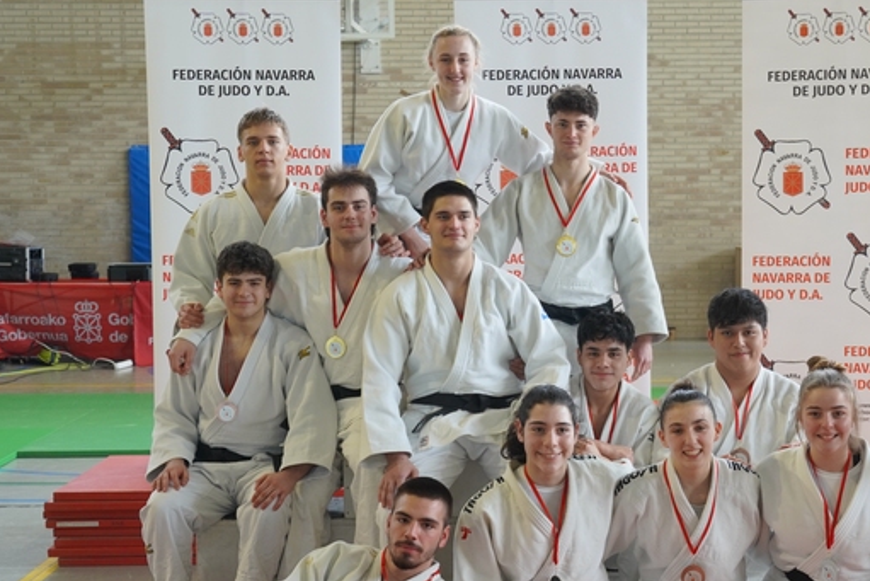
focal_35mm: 73
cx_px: 541
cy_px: 367
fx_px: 1759
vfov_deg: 18.7
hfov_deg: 27.7
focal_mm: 31
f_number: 4.5
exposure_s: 1/160
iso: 500
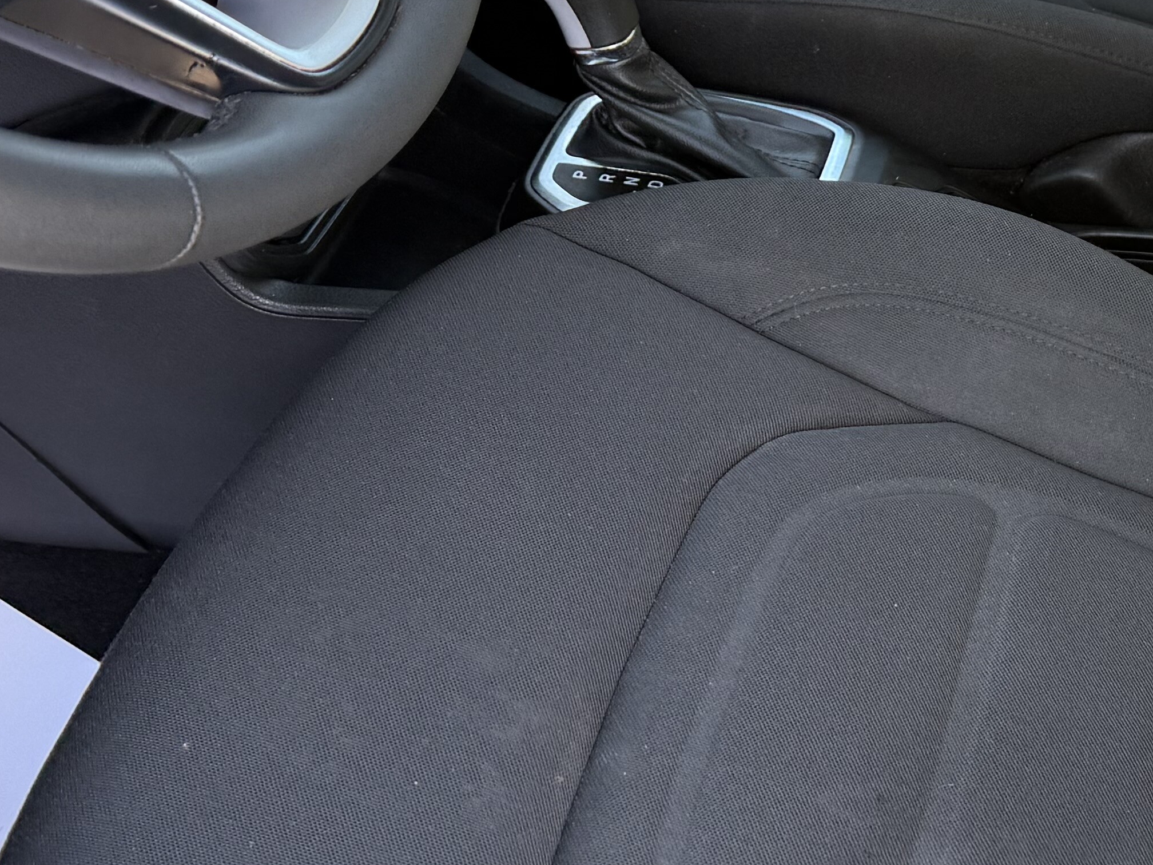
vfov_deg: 21.1
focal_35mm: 68
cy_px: 74
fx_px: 2265
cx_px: 1052
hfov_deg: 27.5
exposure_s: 1/121
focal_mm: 6.76
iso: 100
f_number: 1.78
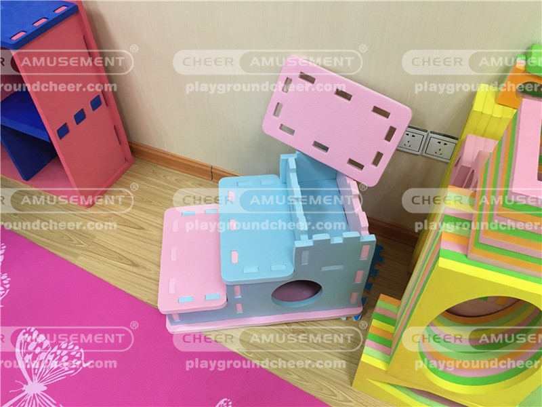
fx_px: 454
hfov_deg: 61.7
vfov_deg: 48.2
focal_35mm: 29
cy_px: 204
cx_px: 271
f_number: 2.2
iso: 200
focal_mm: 4.15
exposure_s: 1/33
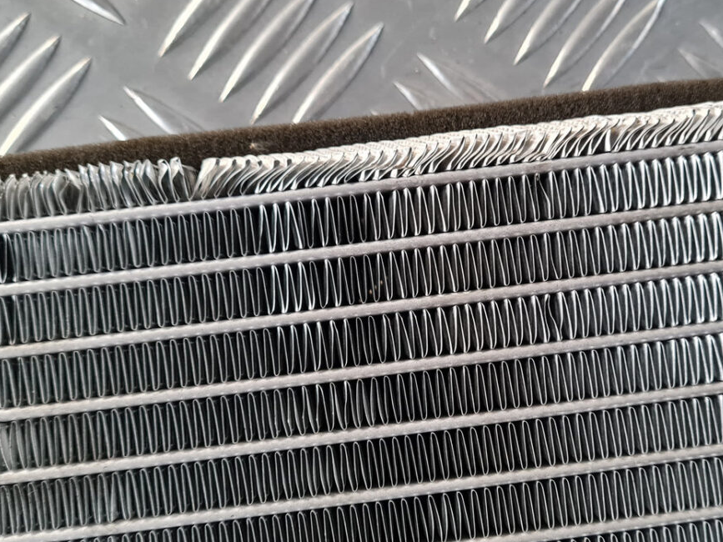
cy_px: 287
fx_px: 877
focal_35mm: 42
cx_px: 428
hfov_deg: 44.6
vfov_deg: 34.3
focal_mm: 5.4
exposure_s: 1/33
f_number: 1.8
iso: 640
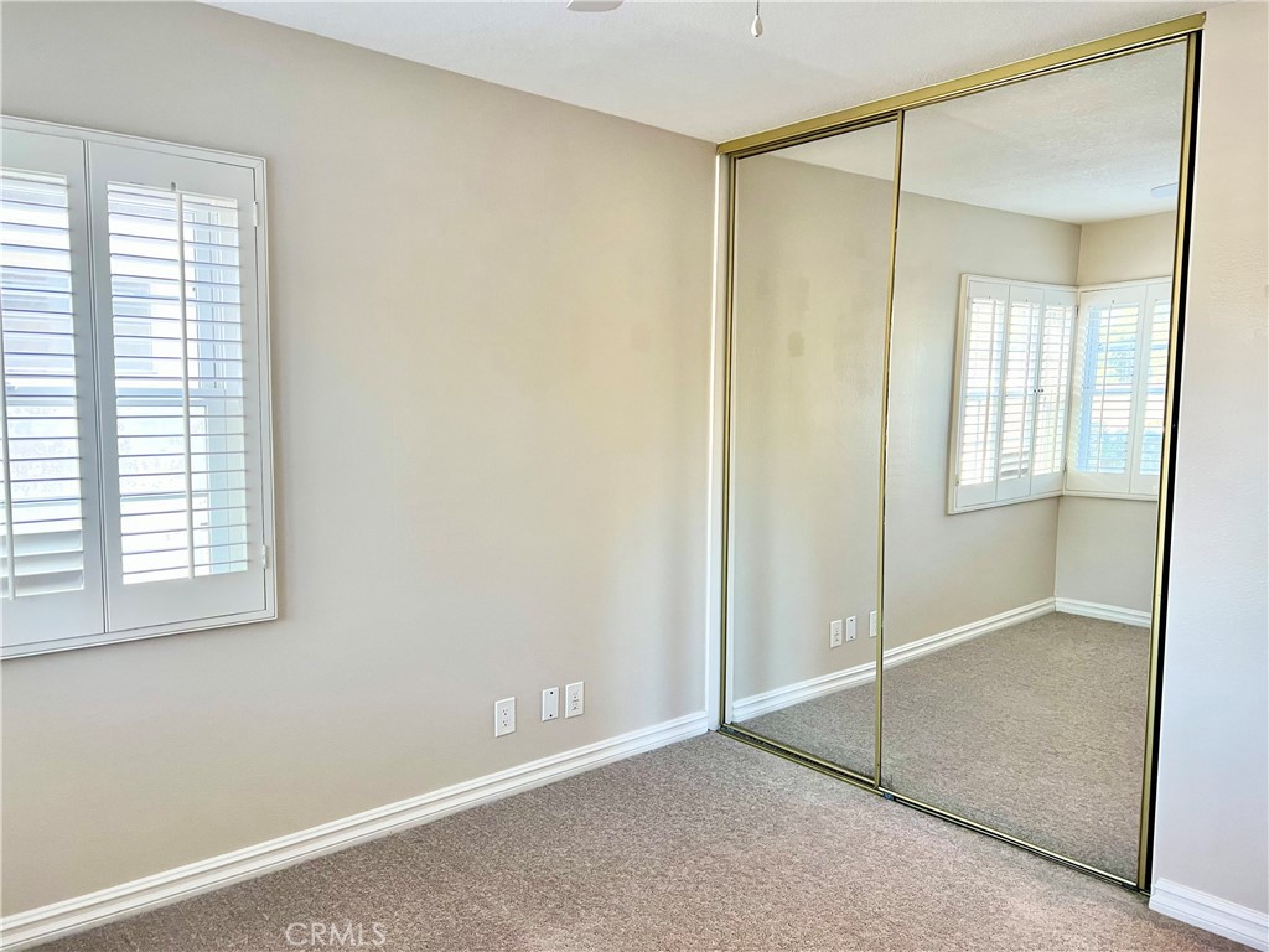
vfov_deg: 53.1
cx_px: 634
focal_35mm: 26
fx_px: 953
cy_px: 476
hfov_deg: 67.3
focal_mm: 5.7
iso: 125
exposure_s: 1/81
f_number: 1.5
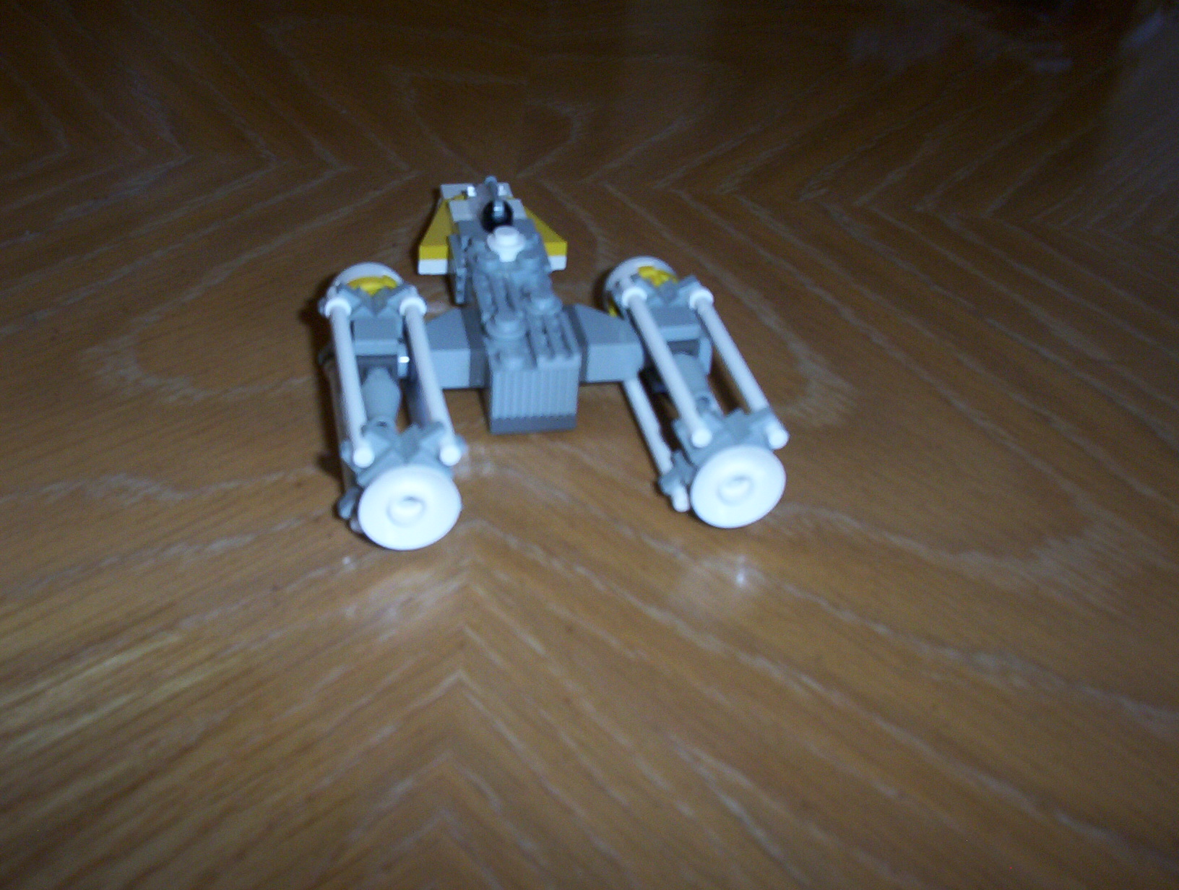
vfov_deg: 37.0
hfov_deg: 47.8
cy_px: 445
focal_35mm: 39
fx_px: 1331
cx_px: 590
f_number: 4.5
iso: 140
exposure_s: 1/30
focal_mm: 6
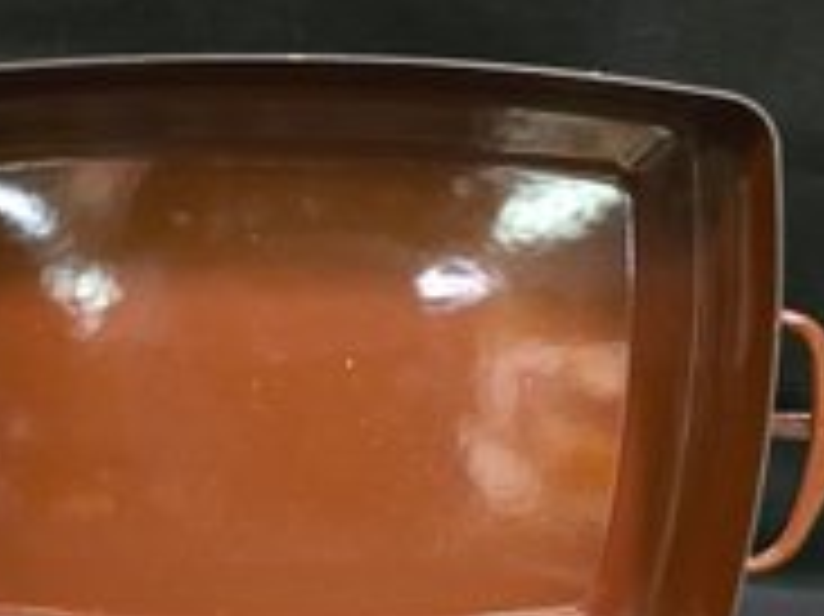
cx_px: 268
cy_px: 416
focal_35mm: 43
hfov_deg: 43.2
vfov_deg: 33.2
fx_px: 1023
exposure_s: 1/60
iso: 2000
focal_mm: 6.3
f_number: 1.7
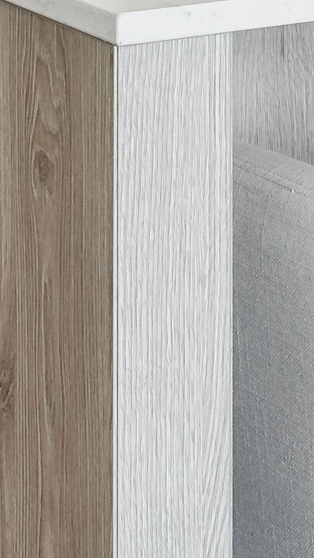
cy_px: -470
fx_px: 2397
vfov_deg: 12.1
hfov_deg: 7.5
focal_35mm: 162
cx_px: 227
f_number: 8
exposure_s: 1/40
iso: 320
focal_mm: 17
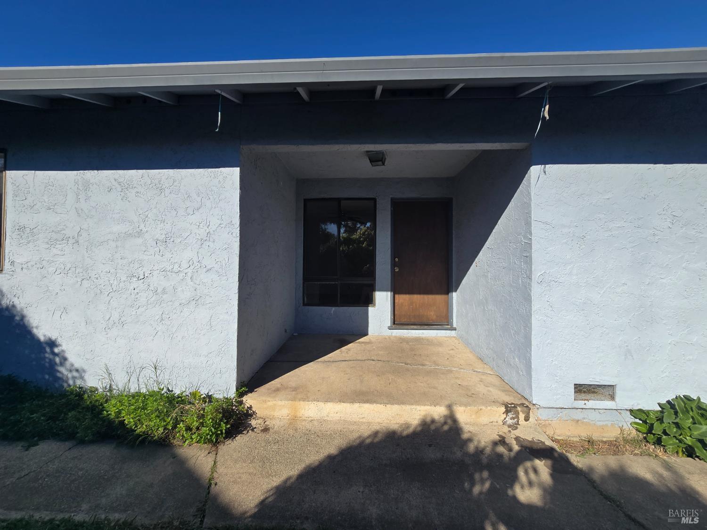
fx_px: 266
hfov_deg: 106.2
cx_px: 354
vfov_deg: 89.9
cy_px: 265
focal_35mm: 13
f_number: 2.2
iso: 50
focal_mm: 2.2
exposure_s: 1/2565
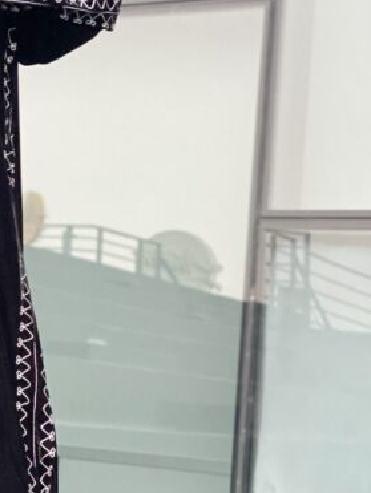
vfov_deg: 17.5
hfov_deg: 13.1
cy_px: 304
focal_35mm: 112
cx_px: 32
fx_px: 1598
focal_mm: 6
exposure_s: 1/40
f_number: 2
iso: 320
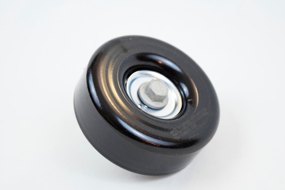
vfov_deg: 18.9
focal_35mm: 72
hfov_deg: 28.1
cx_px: 142
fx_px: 570
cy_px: 95
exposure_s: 1/60
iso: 2800
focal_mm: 48
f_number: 5.3
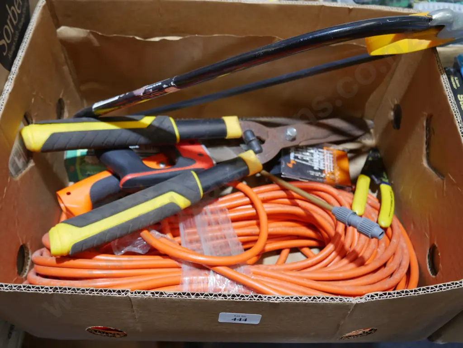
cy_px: 174
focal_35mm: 32
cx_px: 232
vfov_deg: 44.2
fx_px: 428
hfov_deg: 56.8
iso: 400
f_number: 3.6
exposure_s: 1/60
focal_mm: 16
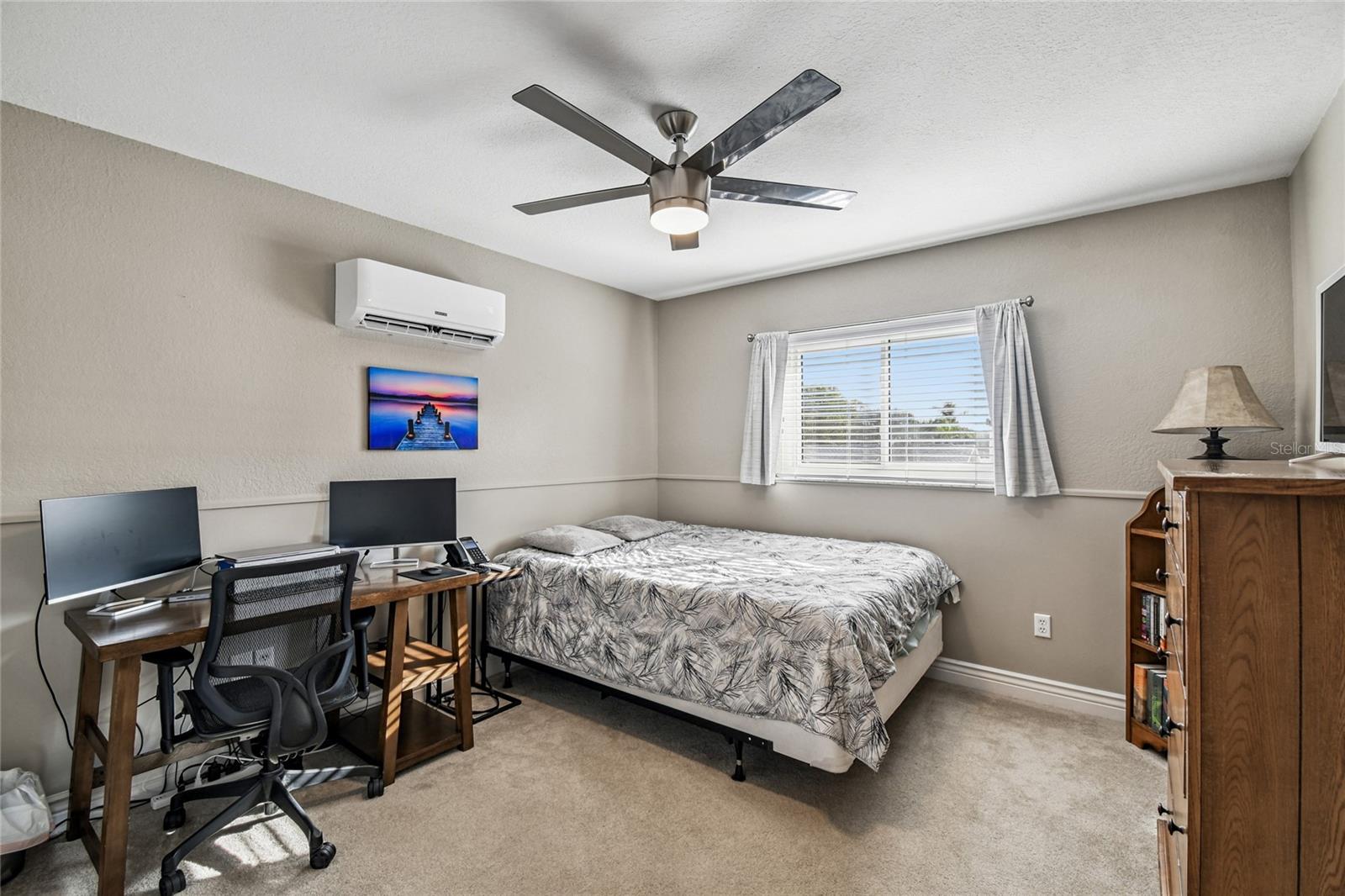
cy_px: 448
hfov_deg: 100.4
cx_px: 672
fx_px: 560
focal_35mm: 15
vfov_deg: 77.3
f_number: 7.1
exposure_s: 1/3.33
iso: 100
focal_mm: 10
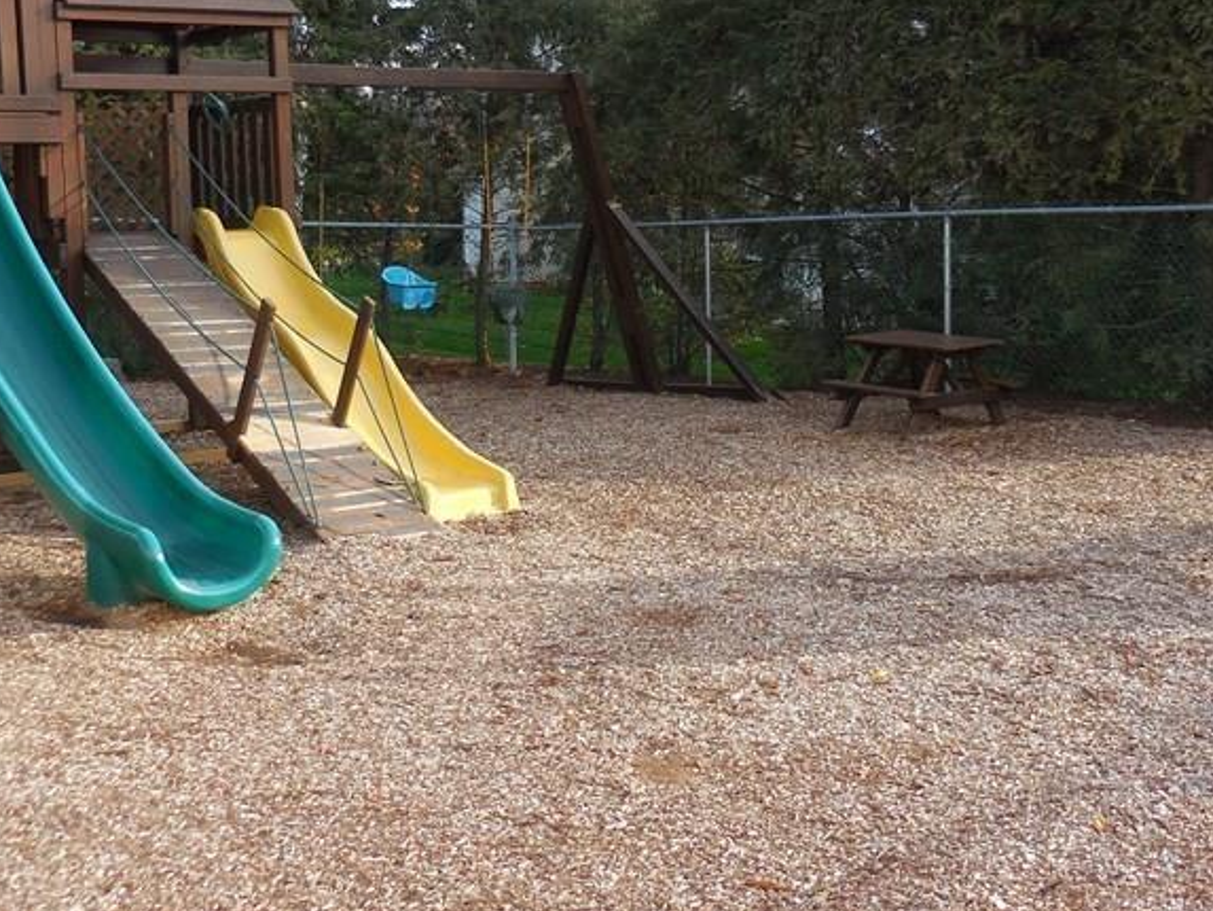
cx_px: 677
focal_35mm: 50
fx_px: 1752
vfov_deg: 28.7
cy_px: 229
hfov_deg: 38.1
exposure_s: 1/320
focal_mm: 5
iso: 125
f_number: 3.5
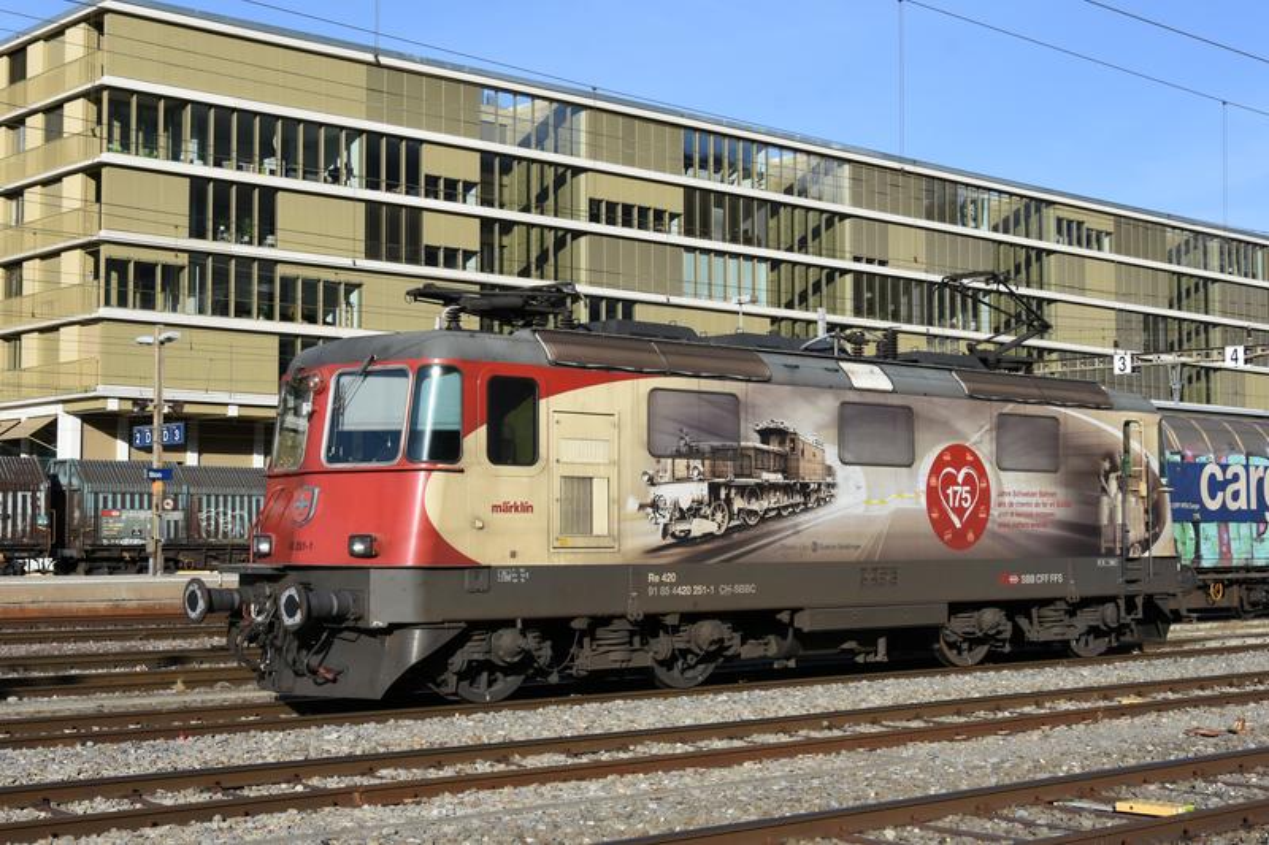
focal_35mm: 51
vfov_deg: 26.5
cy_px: 422
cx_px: 634
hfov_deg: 38.9
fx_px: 1797
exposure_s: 1/400
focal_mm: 34
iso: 200
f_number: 10
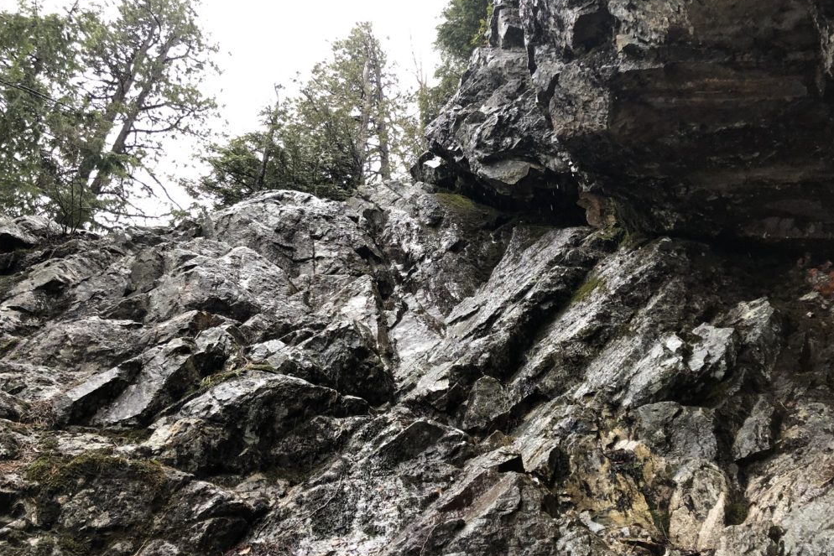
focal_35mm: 30
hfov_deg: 61.9
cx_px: 423
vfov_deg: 43.5
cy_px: 309
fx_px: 695
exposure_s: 1/30
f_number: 1.8
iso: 40
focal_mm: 3.99
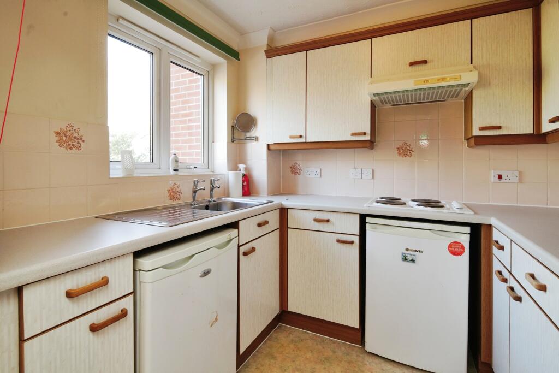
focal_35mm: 17
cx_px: 280
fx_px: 264
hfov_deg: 93.3
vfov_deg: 70.5
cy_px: 186
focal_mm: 17
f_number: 10
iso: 640
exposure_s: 1/25
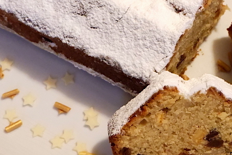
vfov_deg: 11.2
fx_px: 787
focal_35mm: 122
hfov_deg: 16.8
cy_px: 38
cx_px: 132
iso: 6400
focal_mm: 30.5
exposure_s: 1/70
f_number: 4.7
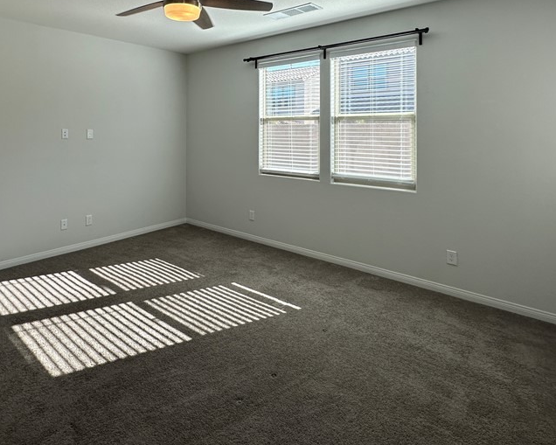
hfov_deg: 74.2
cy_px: 129
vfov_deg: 60.7
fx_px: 362
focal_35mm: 22
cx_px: 222
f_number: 2.2
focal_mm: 2.22
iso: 40
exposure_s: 1/227
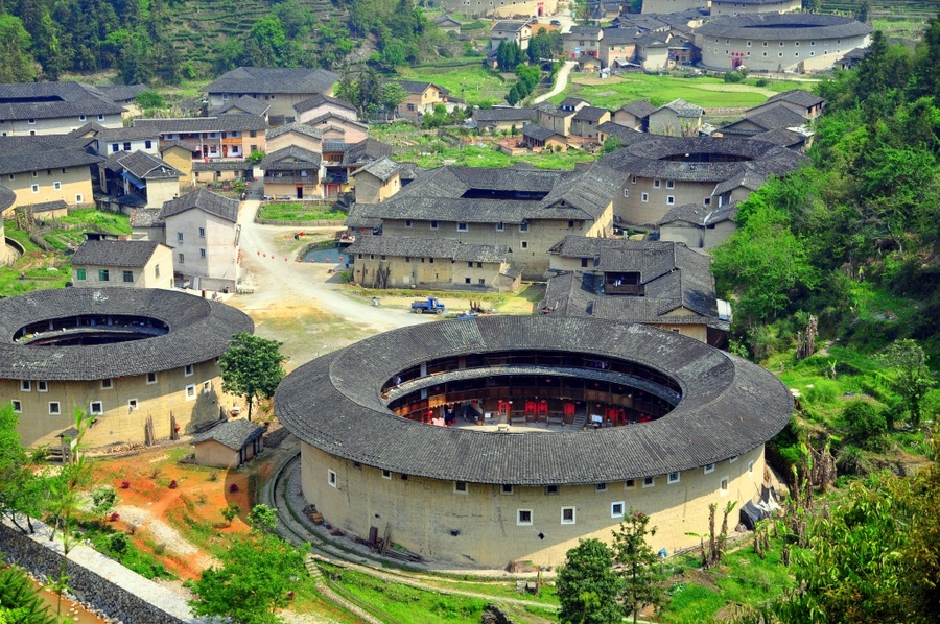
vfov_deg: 20.1
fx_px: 1761
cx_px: 470
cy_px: 312
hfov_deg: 29.9
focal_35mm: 68
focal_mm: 45
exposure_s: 1/160
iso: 200
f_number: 6.3
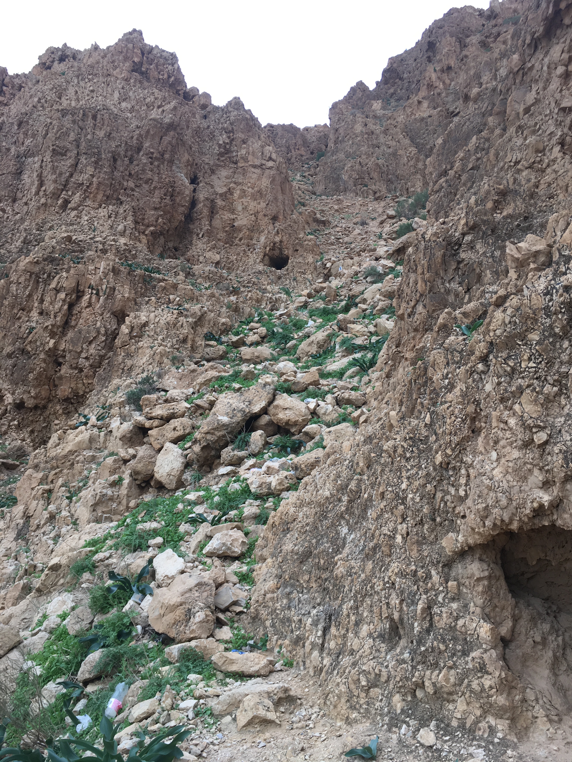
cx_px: 286
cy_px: 381
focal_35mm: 29
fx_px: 639
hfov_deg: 48.2
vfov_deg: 61.7
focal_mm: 4.15
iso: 25
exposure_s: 1/100
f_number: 2.2
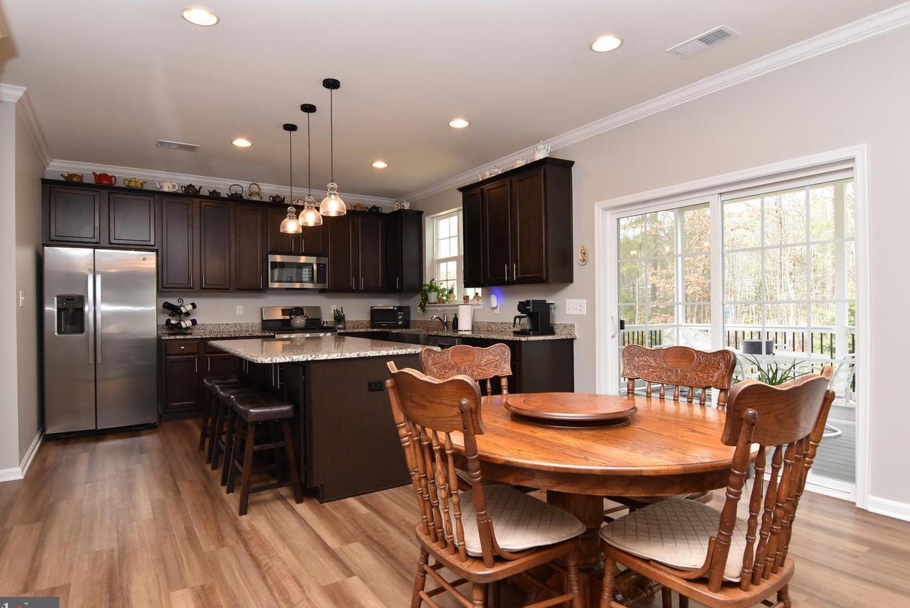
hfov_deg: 86.8
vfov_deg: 64.6
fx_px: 481
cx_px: 436
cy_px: 310
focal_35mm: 19
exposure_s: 1/80
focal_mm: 12
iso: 800
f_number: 8
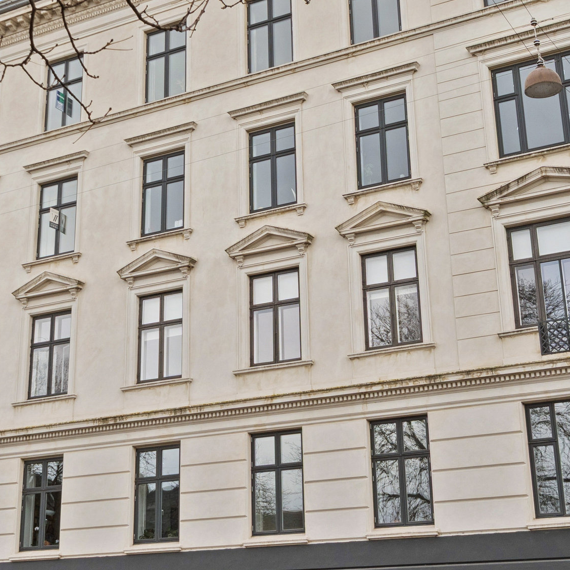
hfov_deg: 28.0
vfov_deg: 28.1
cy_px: 220
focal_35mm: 61
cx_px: 185
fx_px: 1136
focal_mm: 18
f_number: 8
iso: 200
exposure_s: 1/50
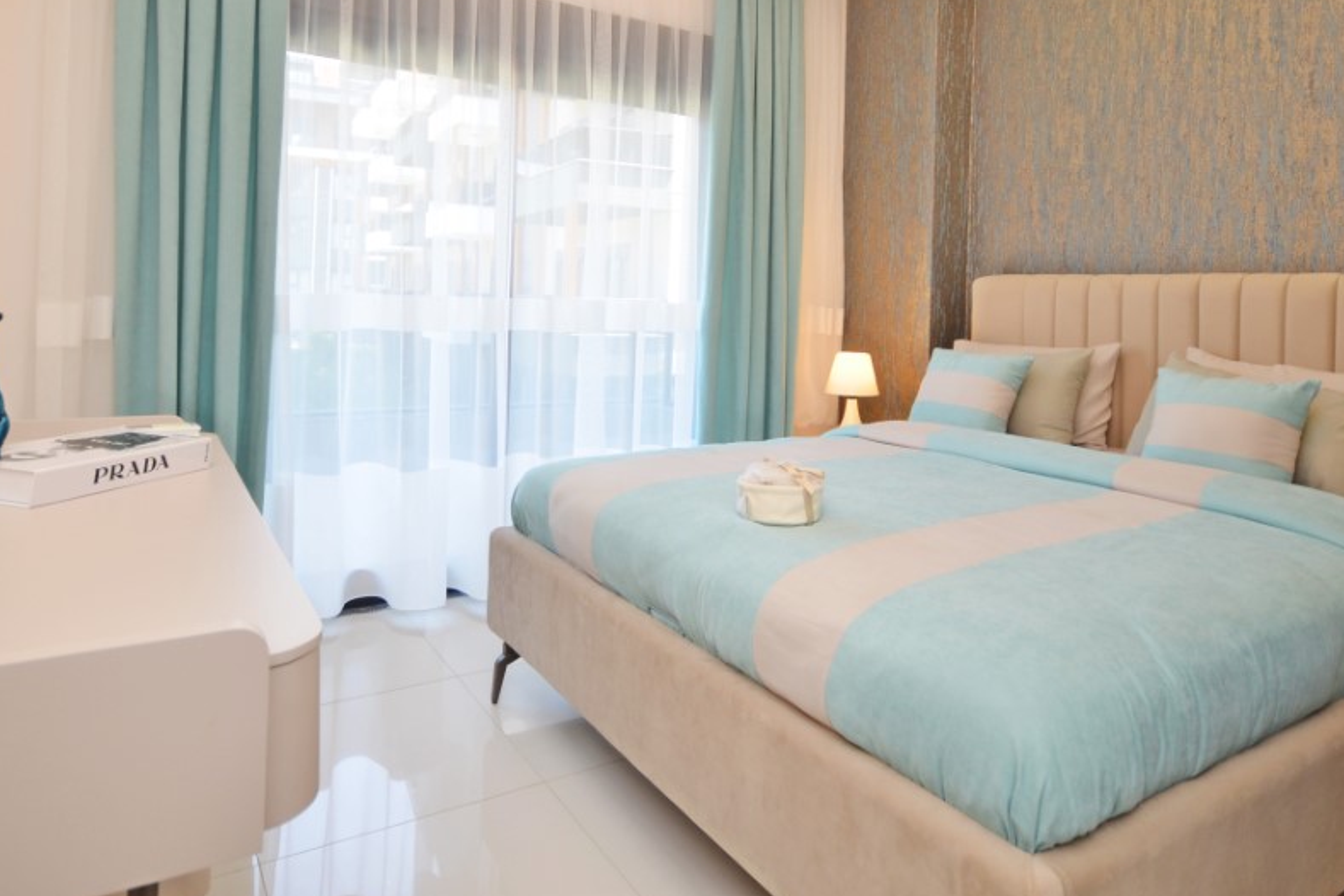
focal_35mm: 22
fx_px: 821
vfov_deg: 55.2
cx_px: 647
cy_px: 254
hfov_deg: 78.6
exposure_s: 1/60
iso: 200
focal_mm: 10
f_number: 4
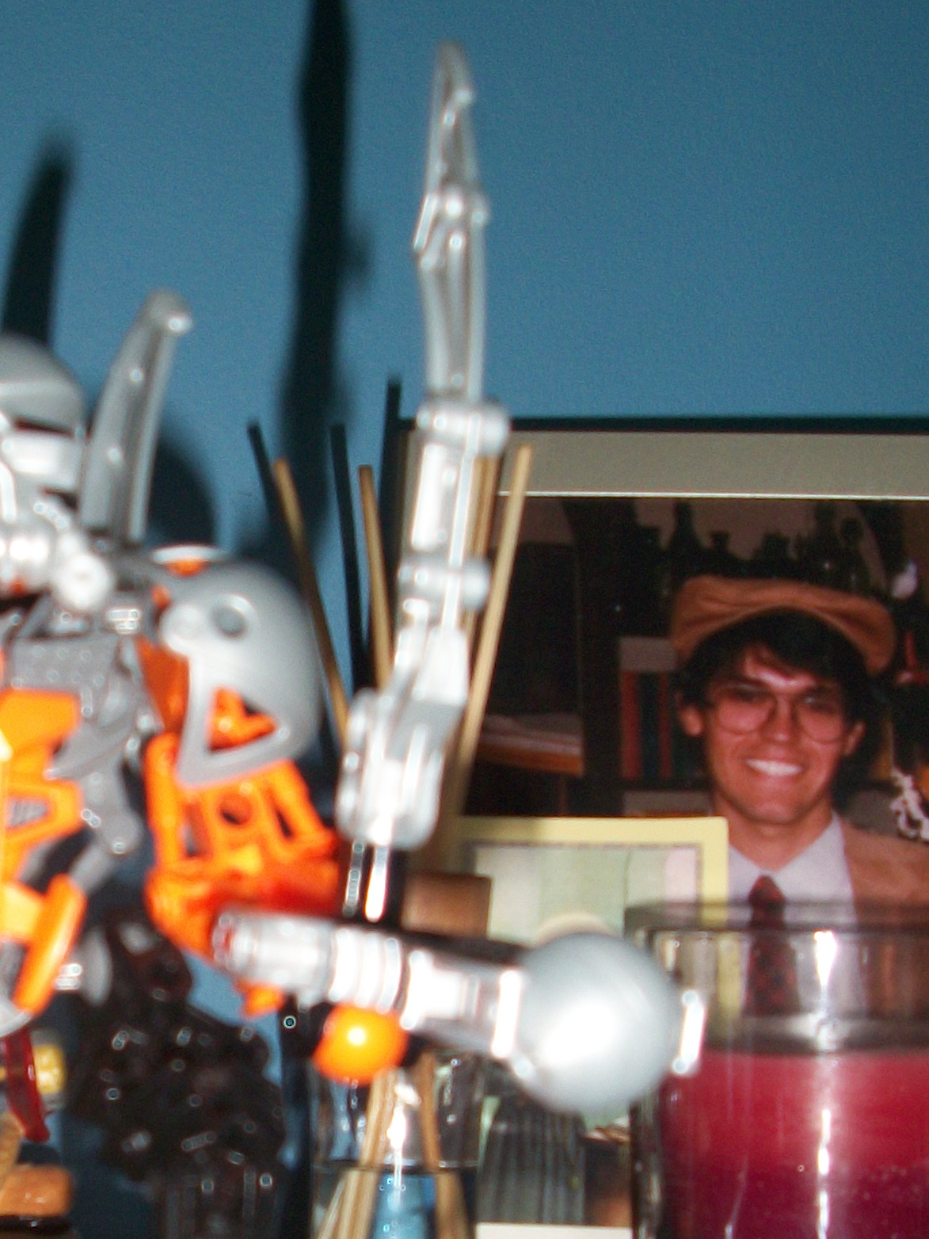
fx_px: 2934
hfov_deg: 17.8
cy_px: 1043
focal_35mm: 82
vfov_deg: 23.4
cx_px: 125
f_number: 3.1
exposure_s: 1/30
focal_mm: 6.3
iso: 80
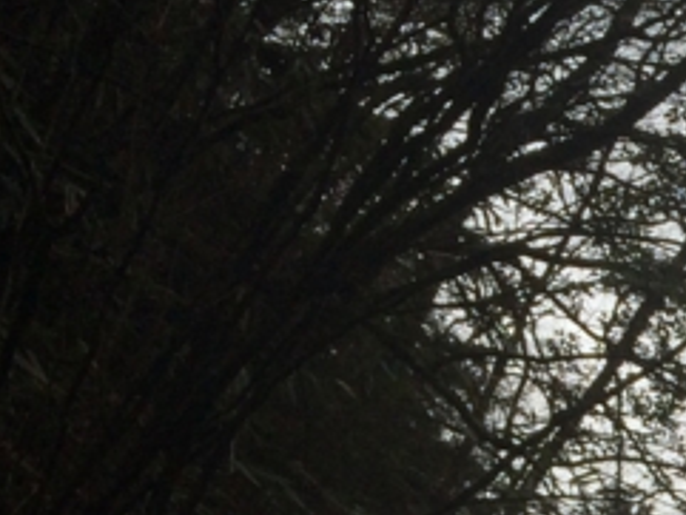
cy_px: 916
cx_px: 1321
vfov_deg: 11.3
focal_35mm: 123
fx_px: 2439
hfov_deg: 13.8
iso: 32
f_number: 2.2
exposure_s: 1/446
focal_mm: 4.15
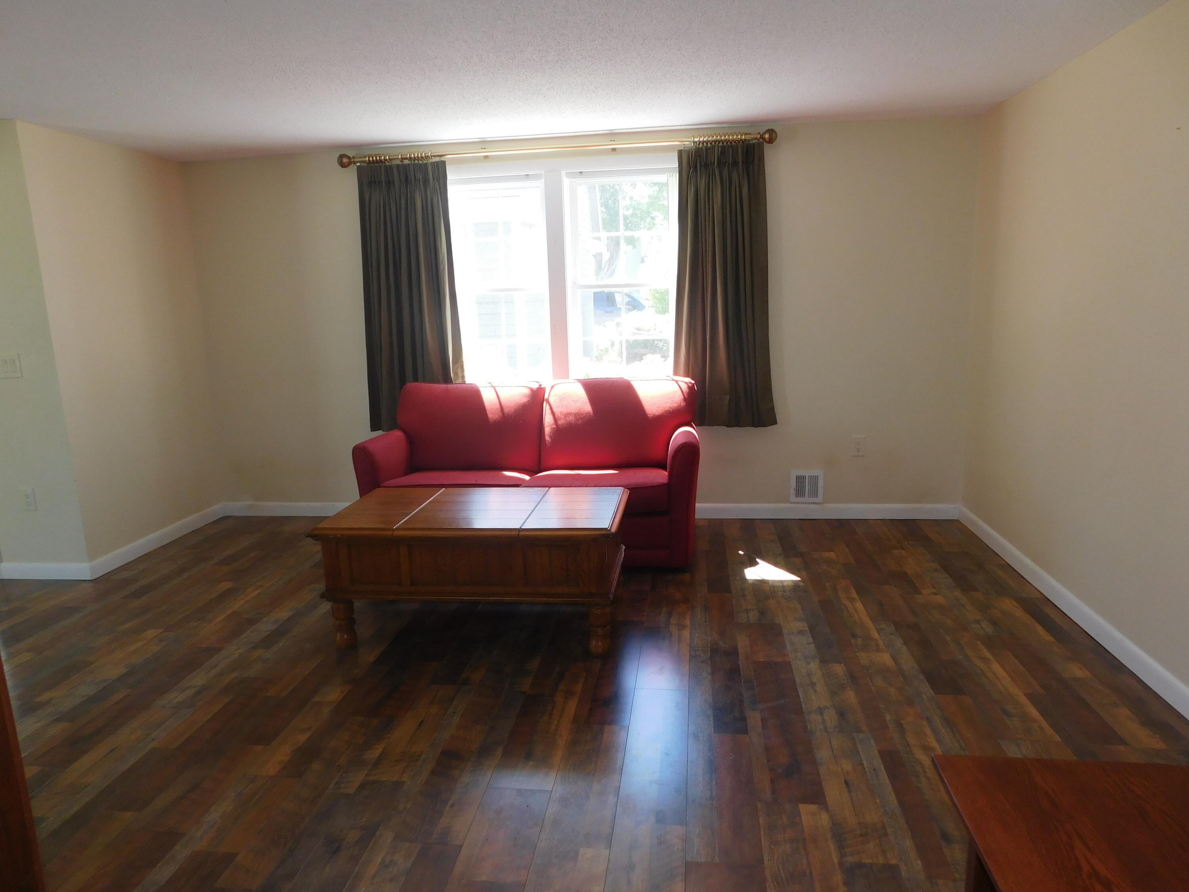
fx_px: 790
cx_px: 594
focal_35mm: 23
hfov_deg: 73.9
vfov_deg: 58.9
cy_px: 446
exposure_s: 1/50
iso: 125
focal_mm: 4
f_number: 3
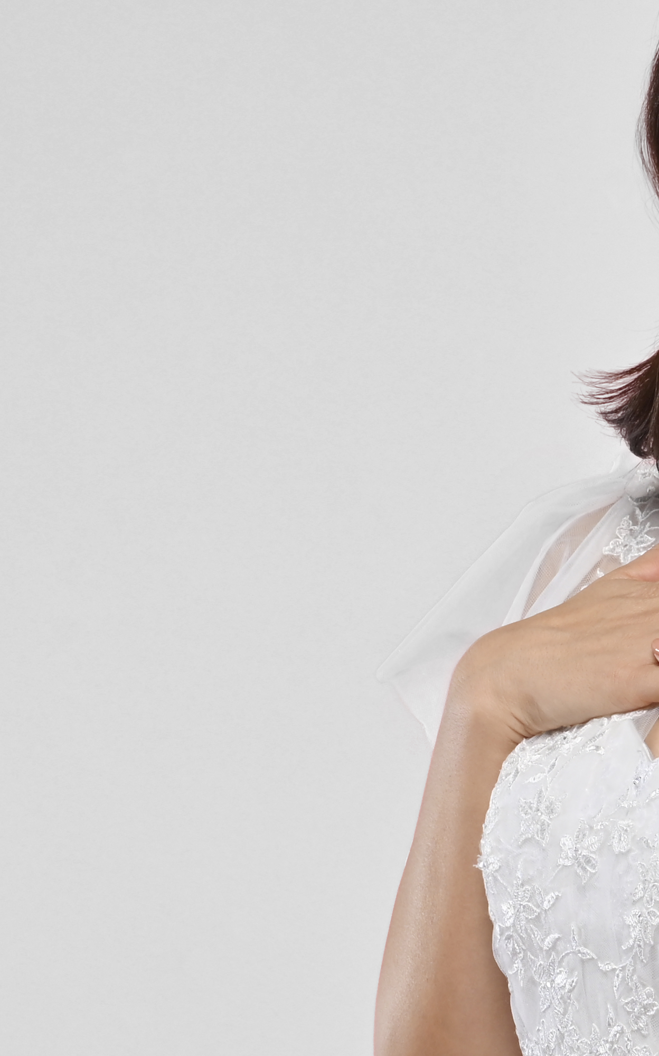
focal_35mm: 540
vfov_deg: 3.9
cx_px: 1346
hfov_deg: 2.4
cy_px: 600
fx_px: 15524
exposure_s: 1/125
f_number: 10
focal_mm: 175
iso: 320
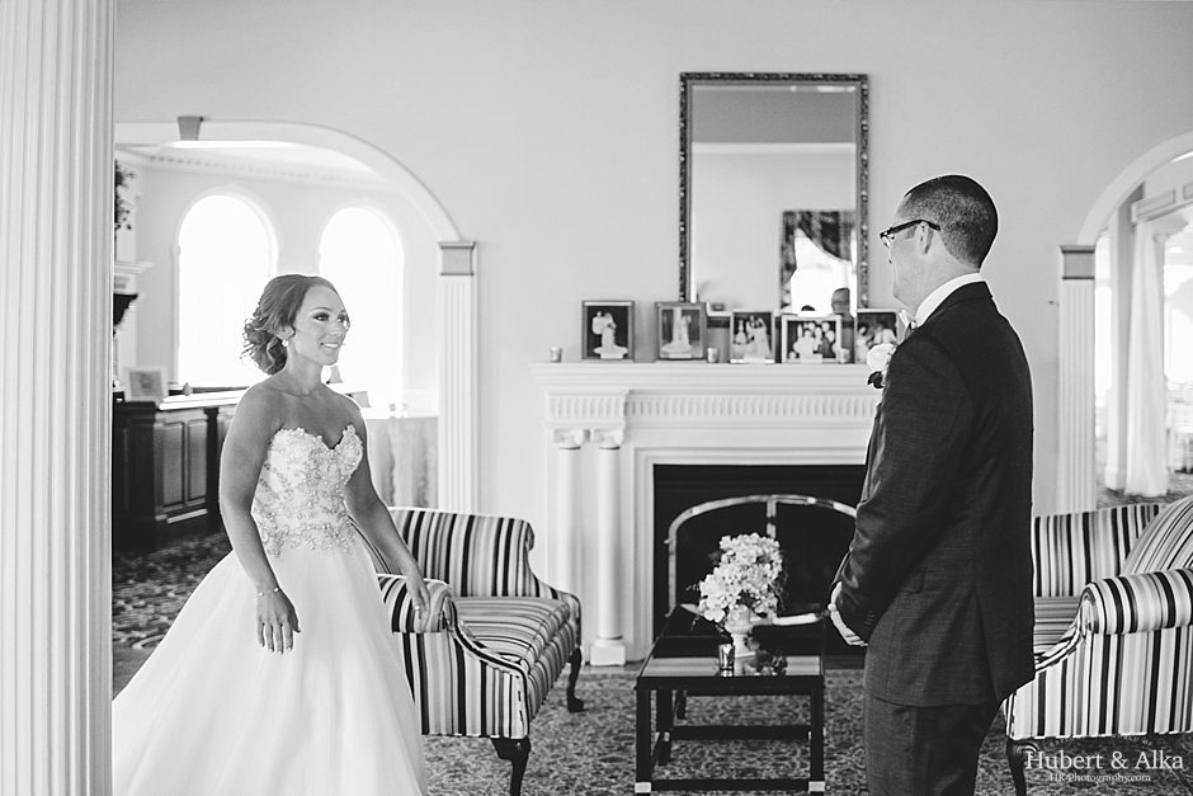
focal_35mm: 35
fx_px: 1160
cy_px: 398
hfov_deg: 54.4
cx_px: 596
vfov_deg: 37.9
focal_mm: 35
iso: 1250
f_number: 1.8
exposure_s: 1/160
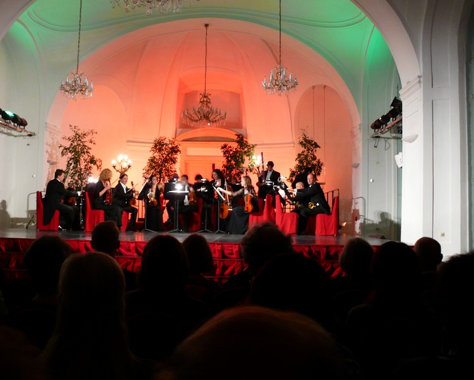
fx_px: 519
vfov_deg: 40.1
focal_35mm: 37
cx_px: 222
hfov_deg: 49.0
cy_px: 191
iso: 200
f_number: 2.8
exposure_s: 1/8
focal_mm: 7.4
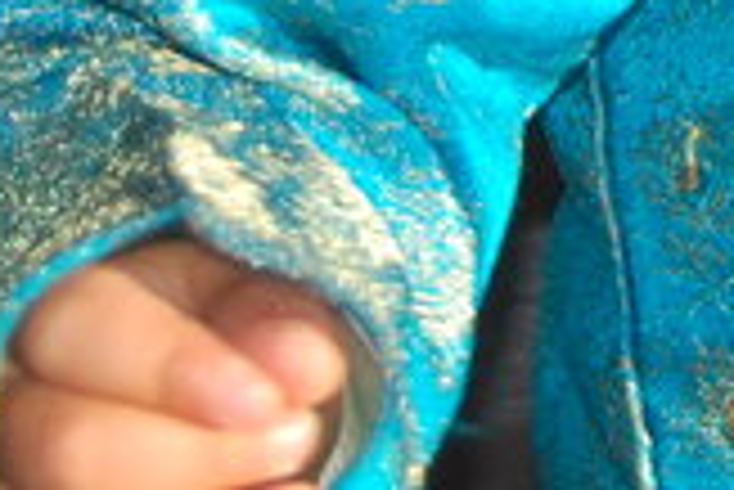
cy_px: -641
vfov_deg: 3.4
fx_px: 8061
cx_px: 1238
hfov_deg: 5.2
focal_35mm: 395
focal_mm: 42
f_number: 5.3
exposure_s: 1/250
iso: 400
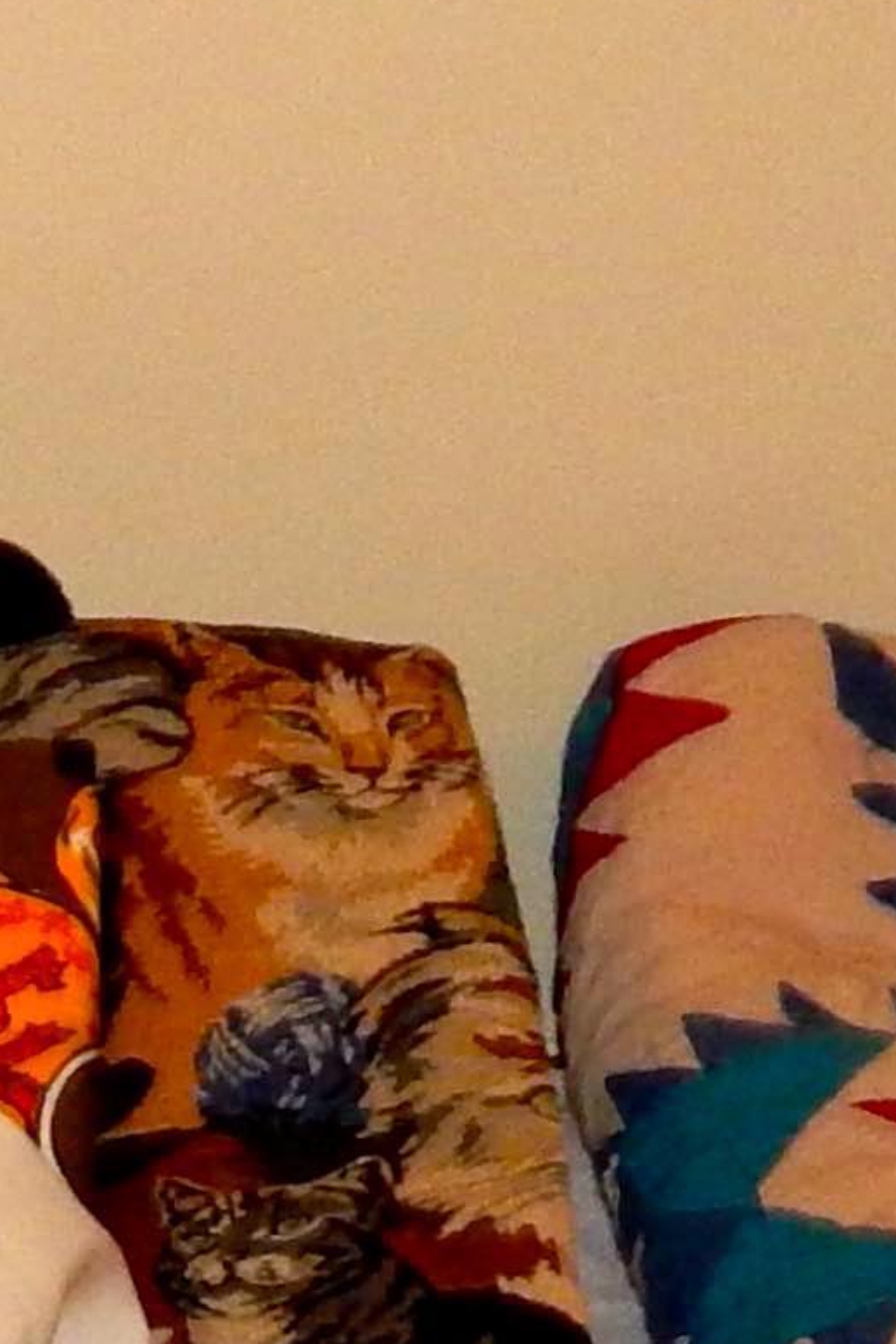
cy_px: 1360
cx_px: -1942
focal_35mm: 216
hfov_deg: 5.8
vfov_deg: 9.5
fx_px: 8063
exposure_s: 1/30
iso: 200
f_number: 3.3
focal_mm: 6.1
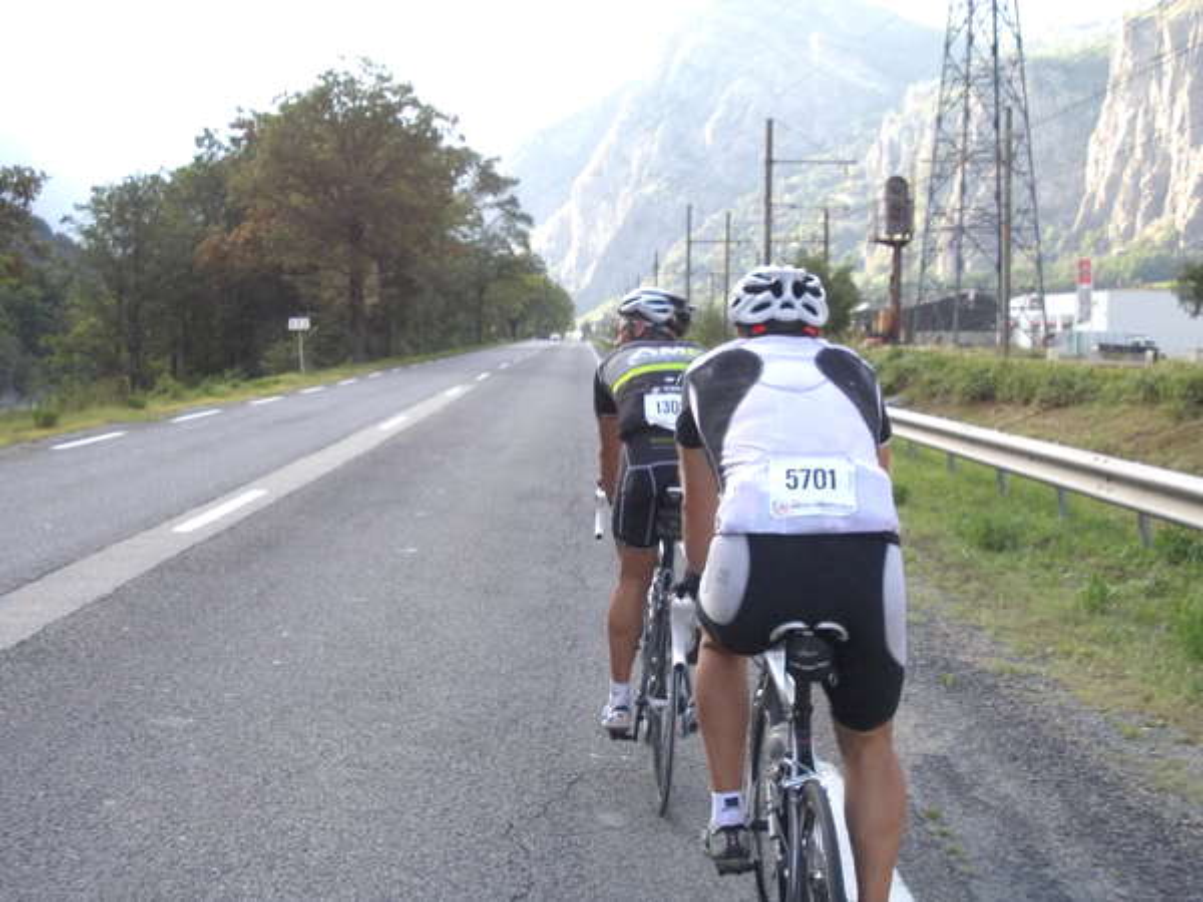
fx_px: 1772
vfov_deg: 28.6
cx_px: 602
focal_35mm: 51
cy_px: 451
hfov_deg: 37.5
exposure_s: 1/250
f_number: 3.6
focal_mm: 7.2
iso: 125
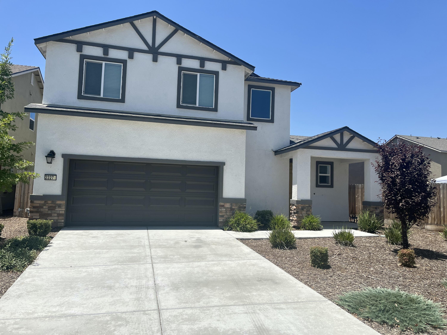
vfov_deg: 53.1
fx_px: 336
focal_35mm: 26
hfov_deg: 67.3
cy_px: 168
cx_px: 224
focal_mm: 5.1
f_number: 1.6
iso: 50
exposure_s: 1/5076
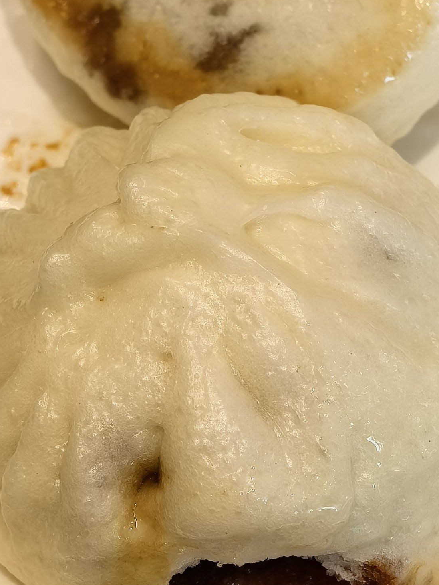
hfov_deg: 14.9
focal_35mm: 99
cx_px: 265
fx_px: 1675
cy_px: 144
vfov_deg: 19.7
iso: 125
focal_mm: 6.98
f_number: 2.8
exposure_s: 1/100
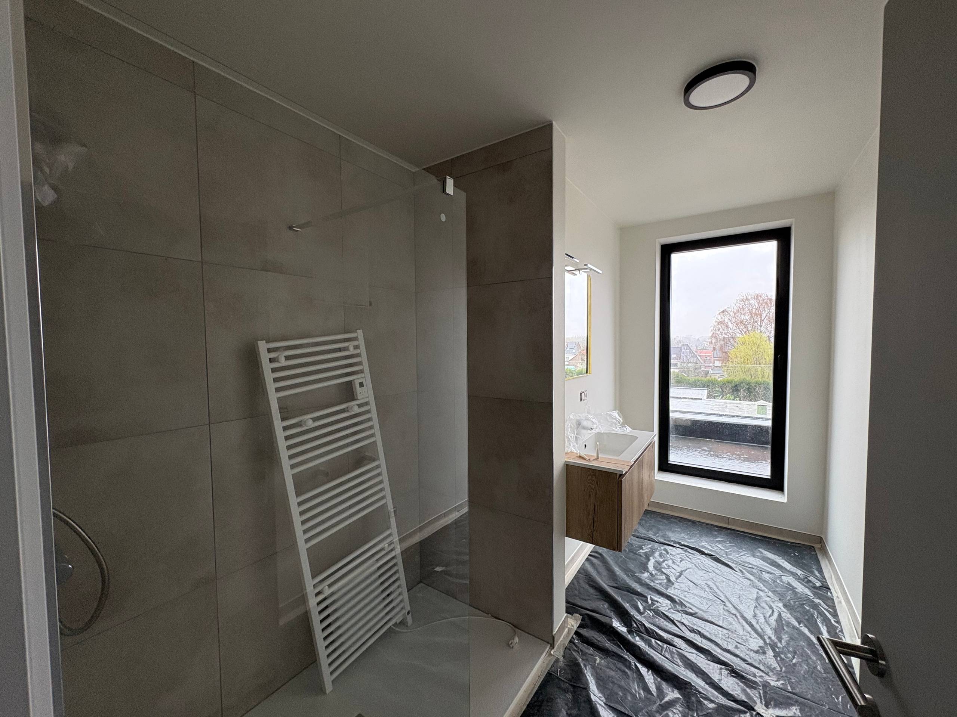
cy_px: 358
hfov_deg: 102.1
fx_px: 387
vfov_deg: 85.7
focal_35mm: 14
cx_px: 478
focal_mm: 2.22
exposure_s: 1/64
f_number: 2.2
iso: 250
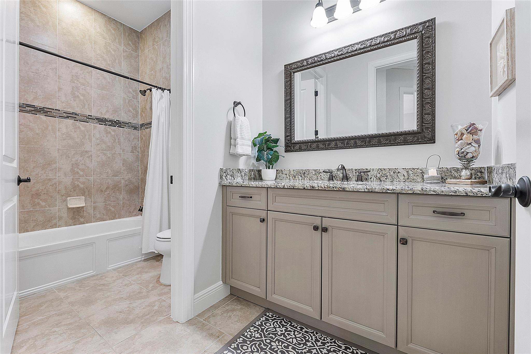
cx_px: 266
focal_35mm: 15
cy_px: 177
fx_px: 221
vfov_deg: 77.3
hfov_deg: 100.4
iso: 320
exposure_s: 1/10
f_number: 6.3
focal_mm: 10
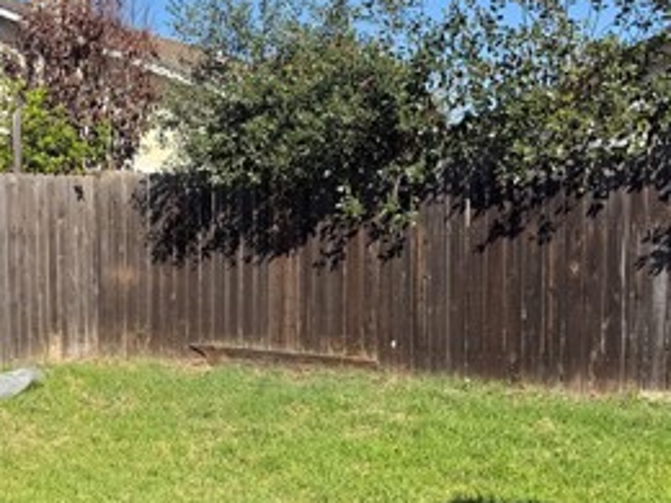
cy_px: 338
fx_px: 1144
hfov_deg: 31.5
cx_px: 93
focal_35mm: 59
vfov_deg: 24.7
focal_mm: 6.76
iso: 80
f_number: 1.78
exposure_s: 1/3425
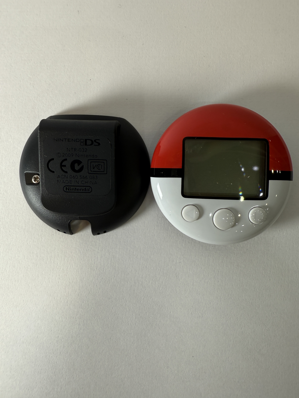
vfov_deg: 71.6
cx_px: 150
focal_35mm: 24
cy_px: 199
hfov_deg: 56.8
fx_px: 276
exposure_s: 1/100
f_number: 2.2
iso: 50
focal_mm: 2.22
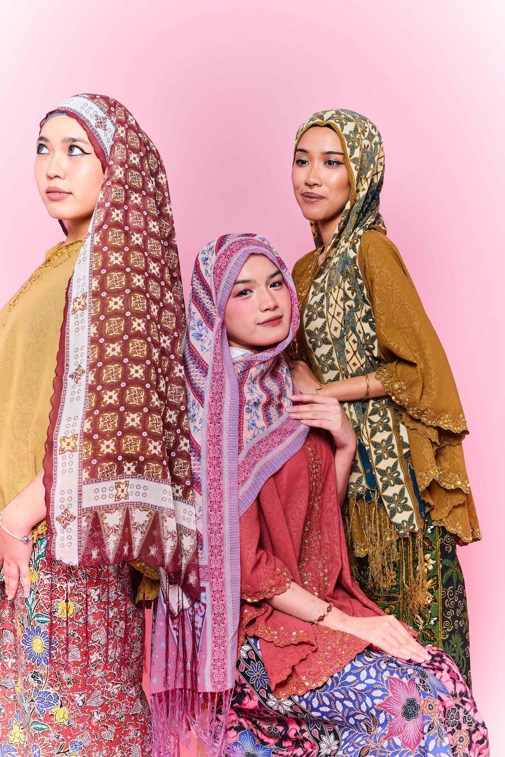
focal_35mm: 55
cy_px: 378
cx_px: 252
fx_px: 1157
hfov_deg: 24.6
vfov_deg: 36.2
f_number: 9
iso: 200
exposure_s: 1/160
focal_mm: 55
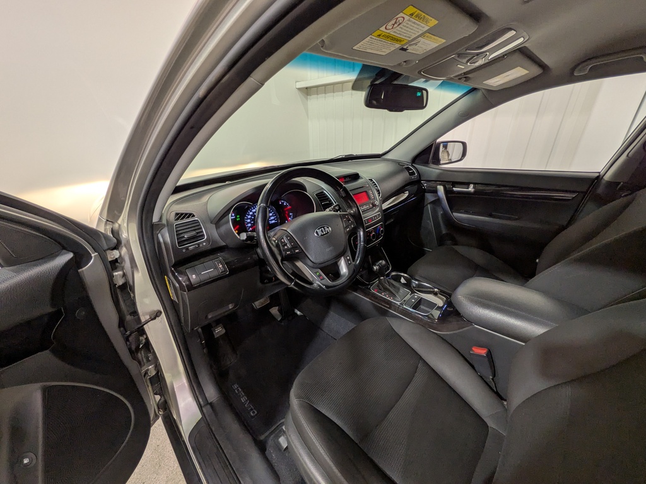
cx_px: 323
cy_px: 242
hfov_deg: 102.1
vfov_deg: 85.7
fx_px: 261
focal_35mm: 14
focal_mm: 1.83
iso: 76
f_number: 2.2
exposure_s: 1/33.3
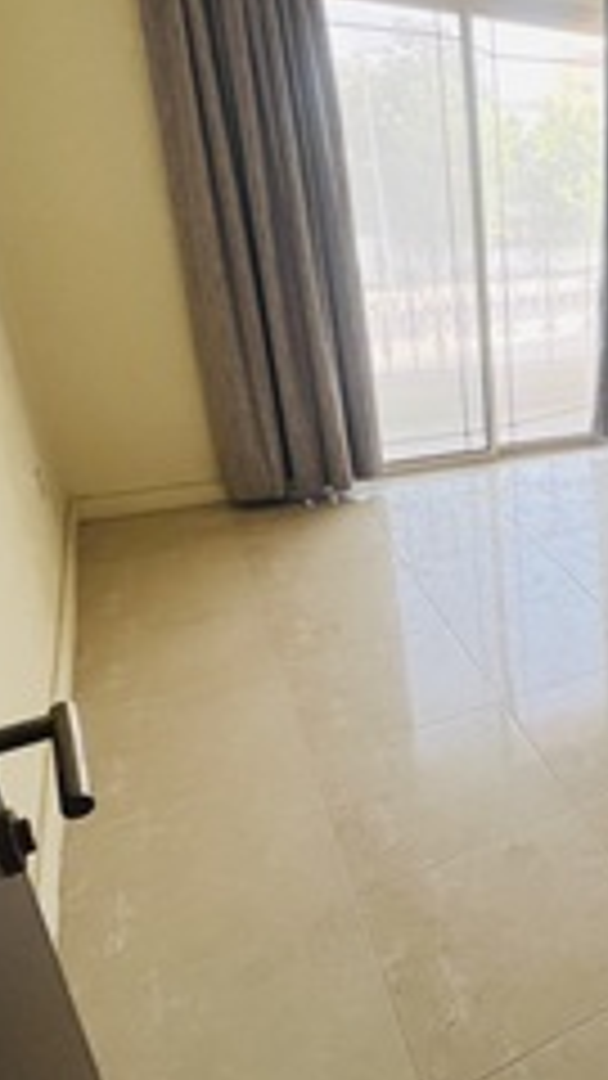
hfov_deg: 34.5
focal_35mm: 27
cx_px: 727
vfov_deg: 69.8
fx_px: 774
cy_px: 506
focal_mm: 1.57
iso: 200
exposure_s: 1/99
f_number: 1.8
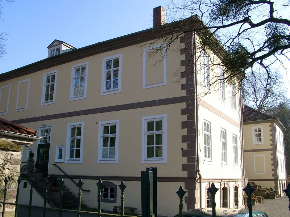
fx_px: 285
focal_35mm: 34
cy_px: 108
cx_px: 145
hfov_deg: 54.0
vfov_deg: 41.8
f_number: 4
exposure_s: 1/365
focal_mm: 7.13
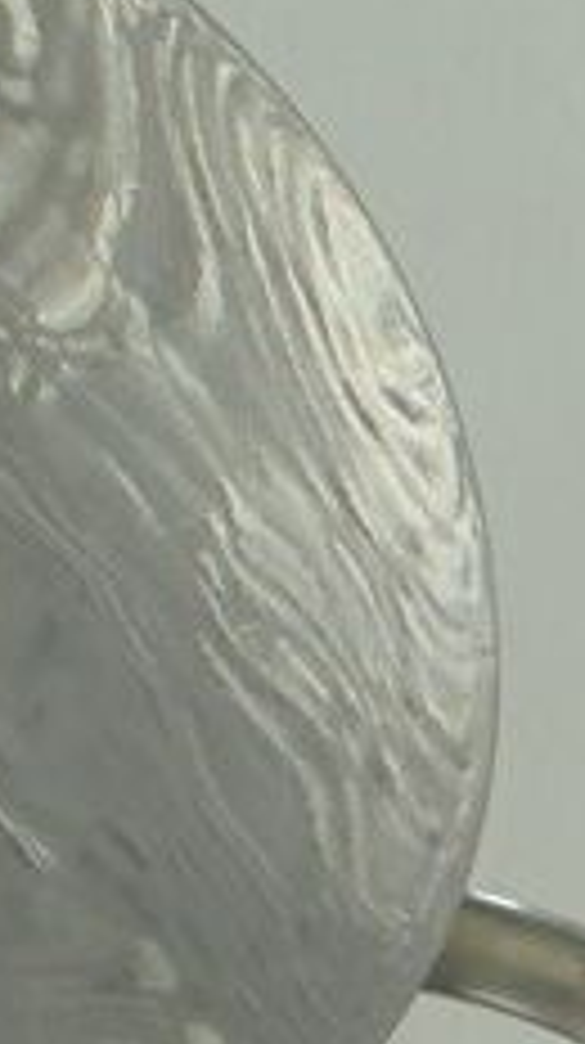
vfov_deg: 11.4
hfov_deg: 6.6
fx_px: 5034
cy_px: 1494
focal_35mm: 182
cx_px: 452
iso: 100
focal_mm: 7.8
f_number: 4.5
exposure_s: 1/60
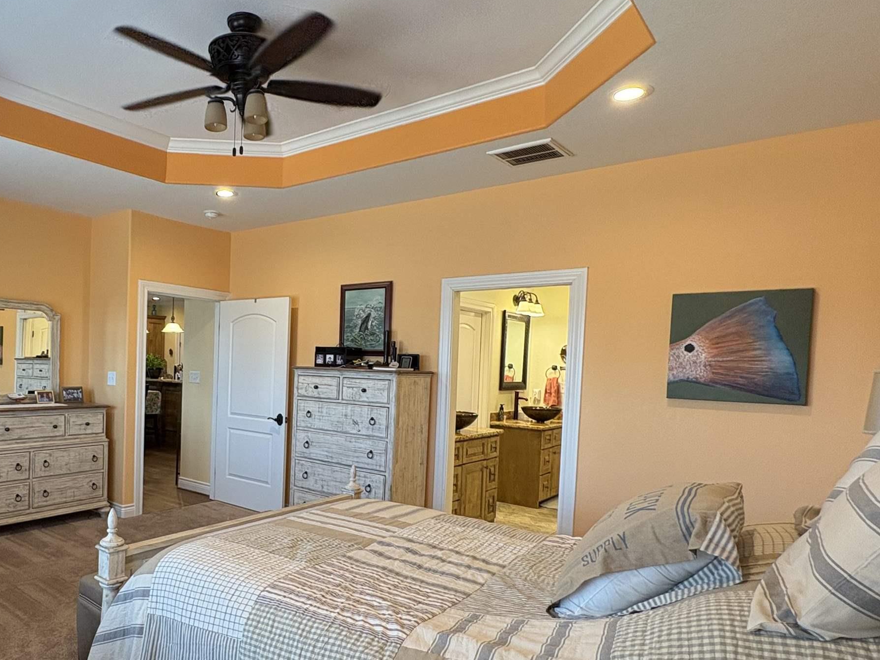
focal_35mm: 24
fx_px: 610
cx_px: 260
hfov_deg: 68.5
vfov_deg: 56.5
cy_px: 386
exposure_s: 1/60
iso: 125
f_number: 2.2
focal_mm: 2.22
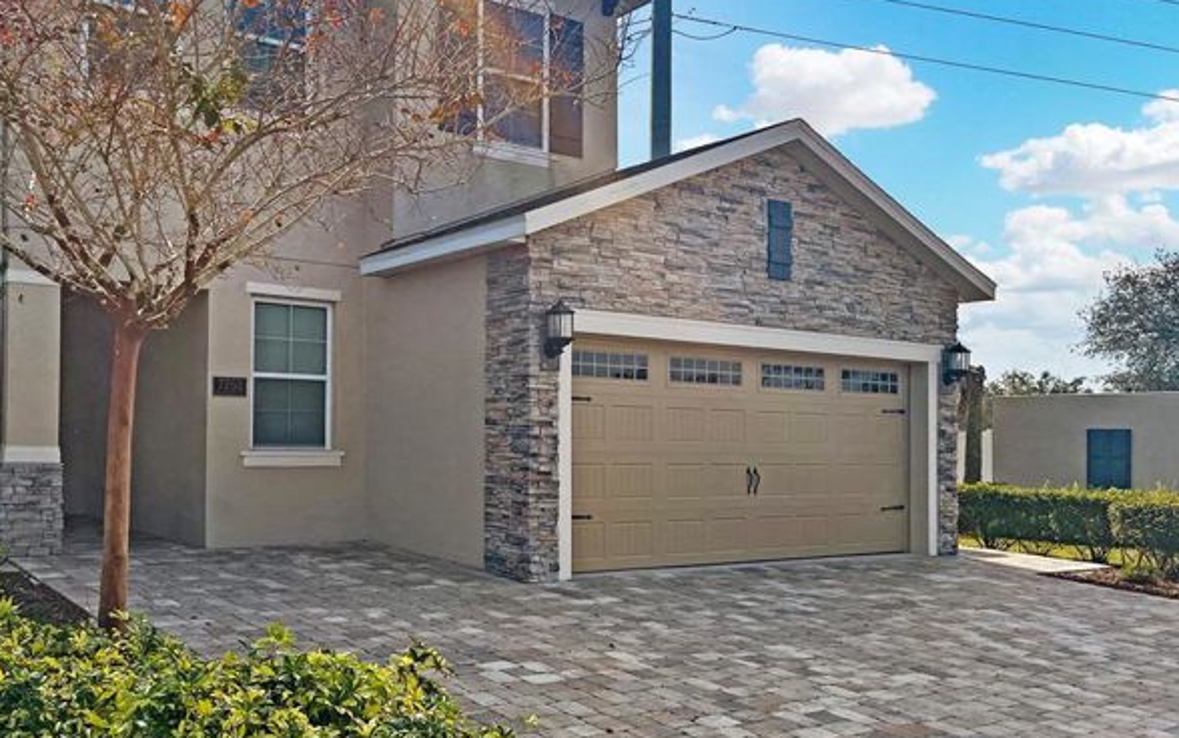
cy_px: 345
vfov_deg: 38.3
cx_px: 476
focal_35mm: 33
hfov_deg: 57.7
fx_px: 1061
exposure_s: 1/8403
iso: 50
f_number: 1.6
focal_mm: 5.1
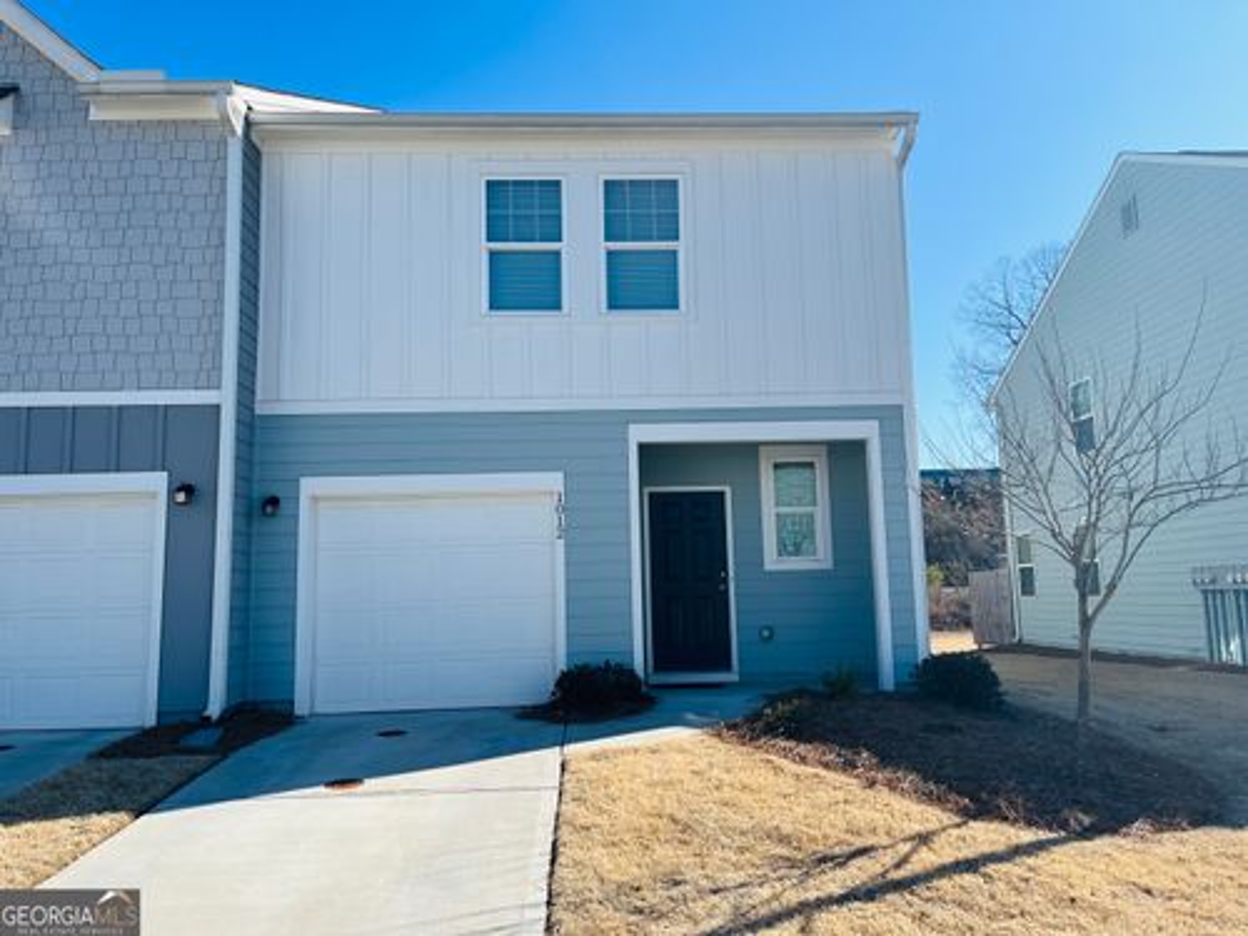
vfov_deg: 53.1
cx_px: 624
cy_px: 468
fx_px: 937
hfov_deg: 67.3
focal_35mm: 26
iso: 50
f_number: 1.6
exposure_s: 1/3413
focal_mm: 5.1
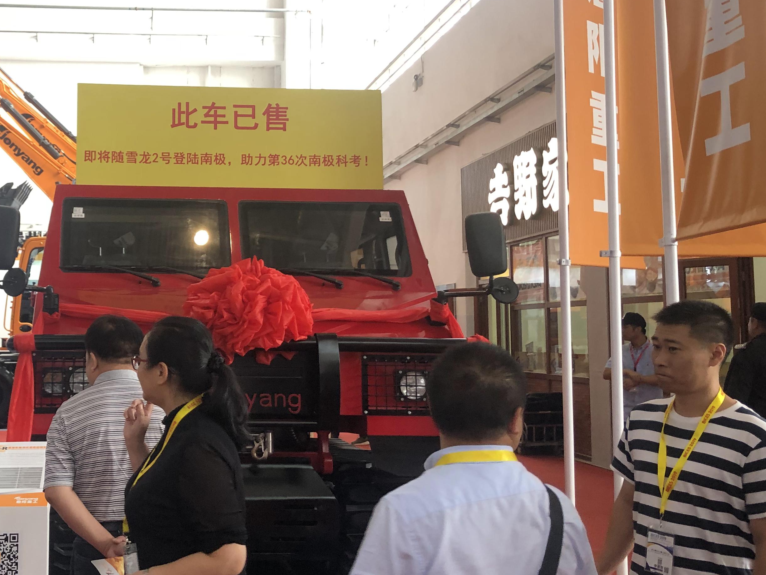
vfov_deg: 31.5
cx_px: 166
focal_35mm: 46
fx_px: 1018
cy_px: 243
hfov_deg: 39.8
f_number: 1.8
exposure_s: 1/100
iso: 100
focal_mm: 3.99
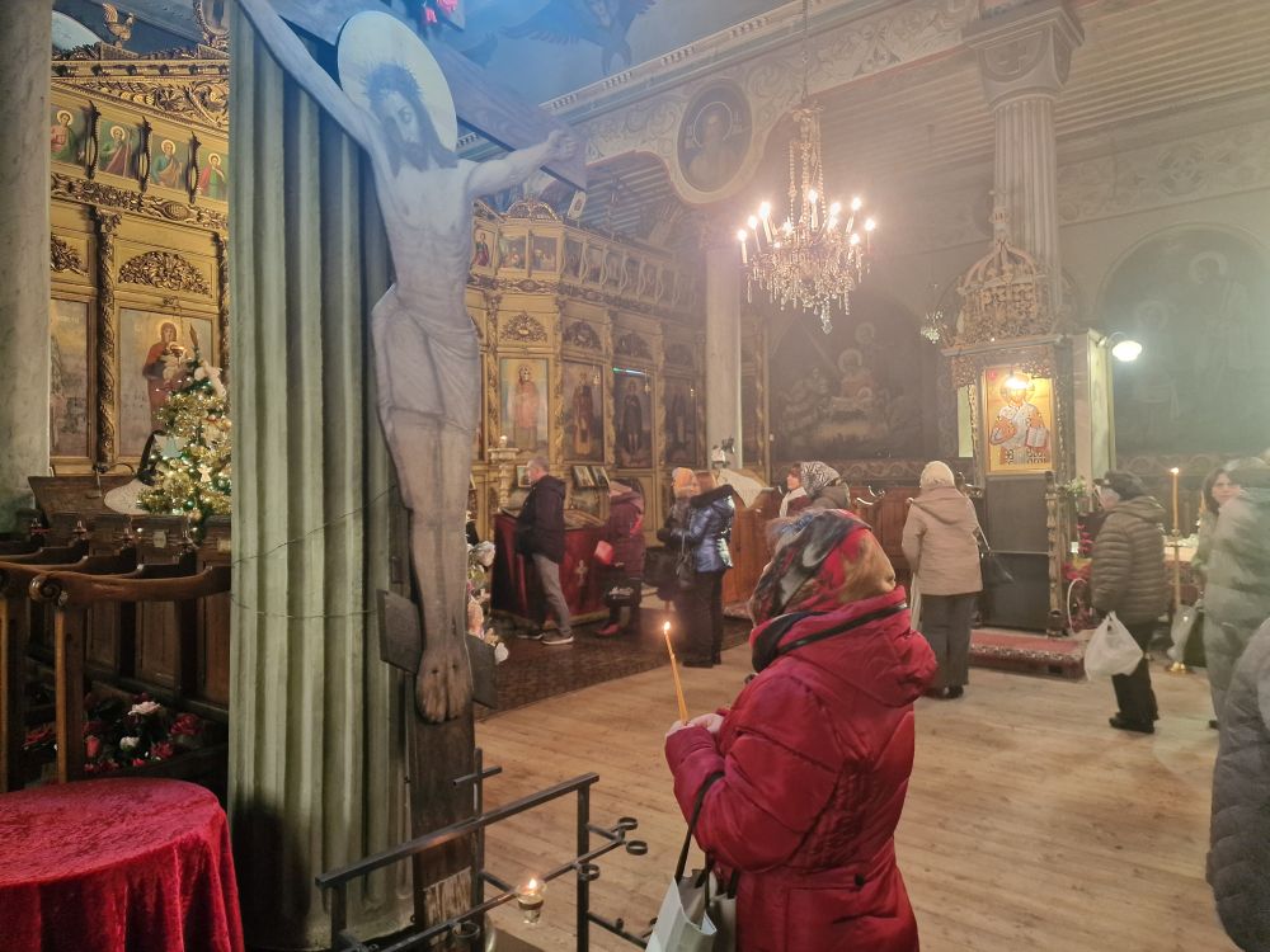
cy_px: 476
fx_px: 844
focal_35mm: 23
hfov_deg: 73.9
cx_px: 635
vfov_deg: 58.9
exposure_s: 1/50
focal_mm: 6.4
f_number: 1.8
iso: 800
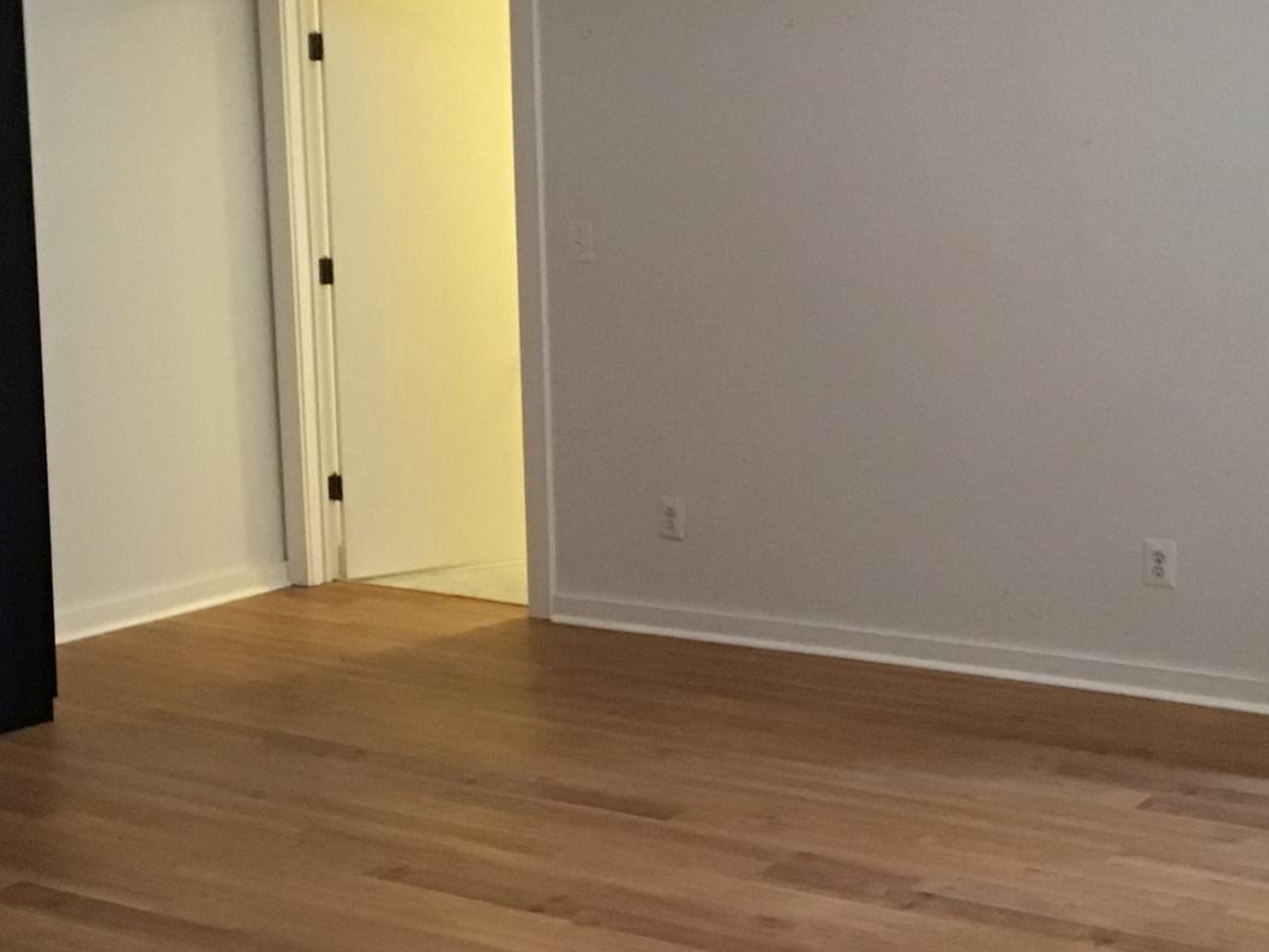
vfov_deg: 24.4
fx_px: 2200
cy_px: 457
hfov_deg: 32.2
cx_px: 615
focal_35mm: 60
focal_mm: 3.3
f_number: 2.4
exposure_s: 1/17
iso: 250
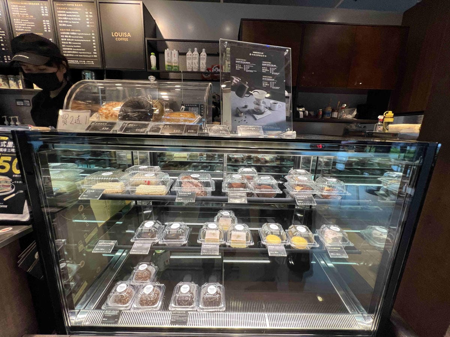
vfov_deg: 89.9
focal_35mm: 13
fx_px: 169
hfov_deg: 106.2
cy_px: 168
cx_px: 225
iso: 160
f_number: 1.8
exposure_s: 1/120
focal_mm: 1.57
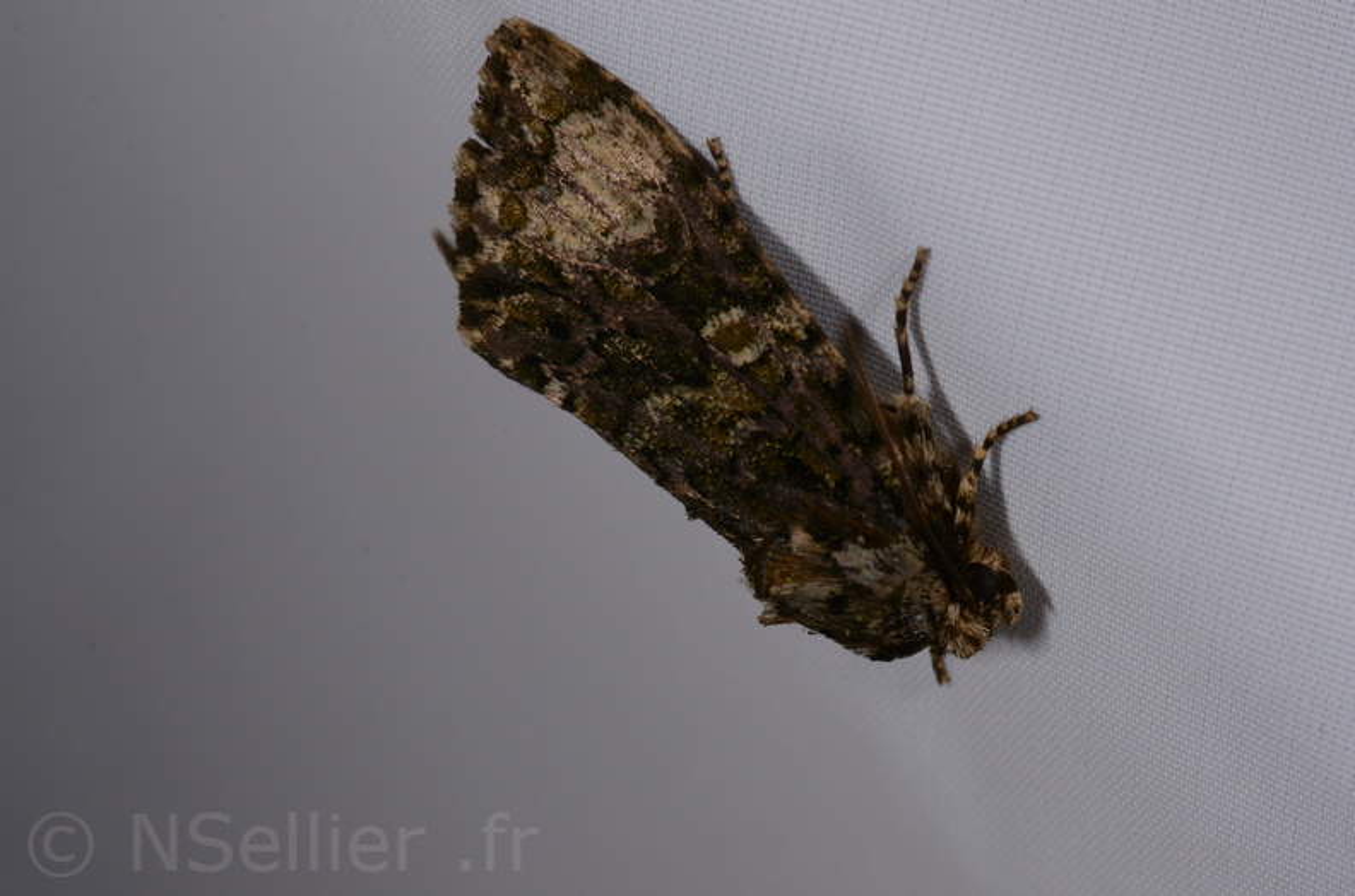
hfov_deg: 16.1
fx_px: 4787
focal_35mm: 128
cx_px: 678
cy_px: 448
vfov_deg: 10.7
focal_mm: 85
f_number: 22
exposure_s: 1/60
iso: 100
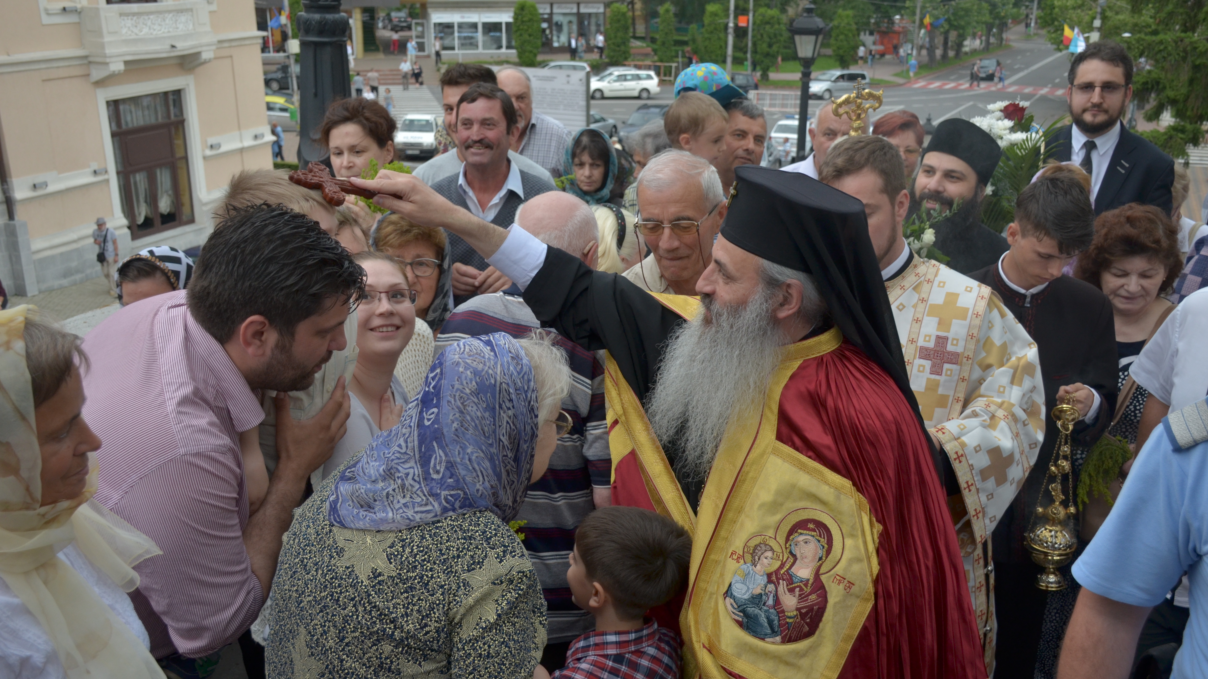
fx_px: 1217
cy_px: 363
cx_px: 606
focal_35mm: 38
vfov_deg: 31.2
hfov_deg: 52.8
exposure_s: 1/250
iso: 400
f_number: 5
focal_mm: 24
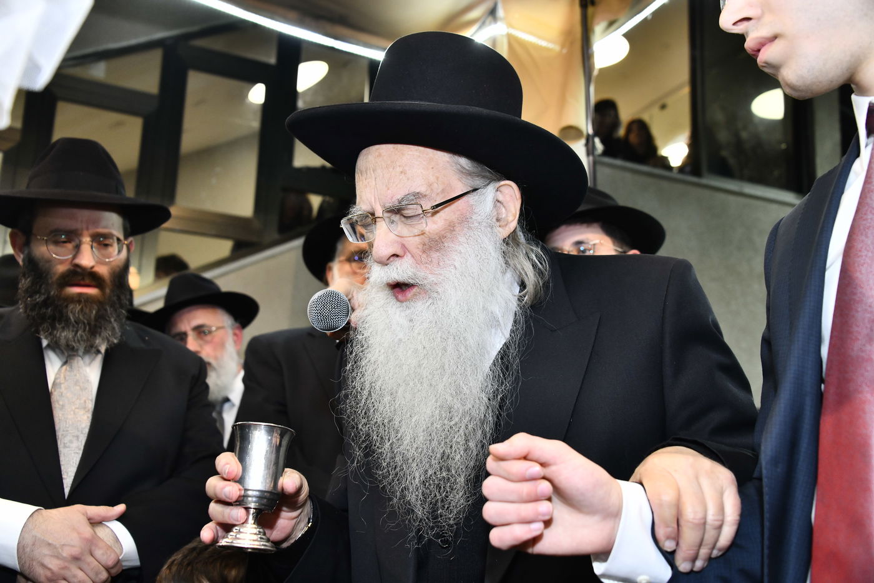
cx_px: 437
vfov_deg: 33.4
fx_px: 971
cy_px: 292
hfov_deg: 48.5
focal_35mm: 40
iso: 1000
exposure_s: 1/125
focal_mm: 40
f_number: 5.6
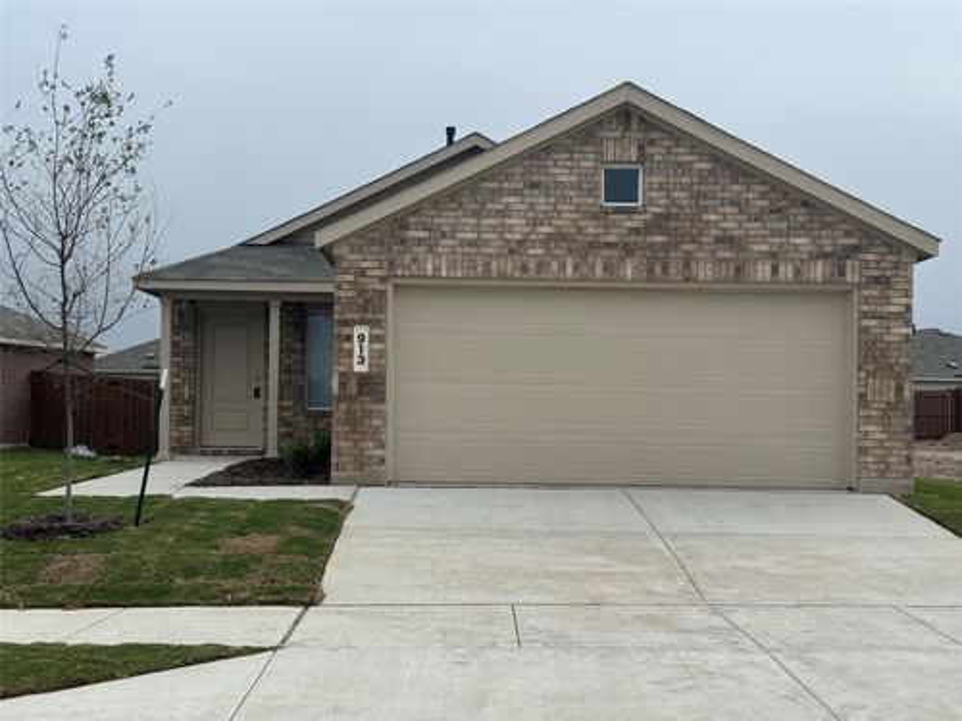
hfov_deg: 39.7
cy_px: 360
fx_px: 1334
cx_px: 481
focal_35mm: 48
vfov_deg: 30.3
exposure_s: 1/3817
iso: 64
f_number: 1.78
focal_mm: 6.76
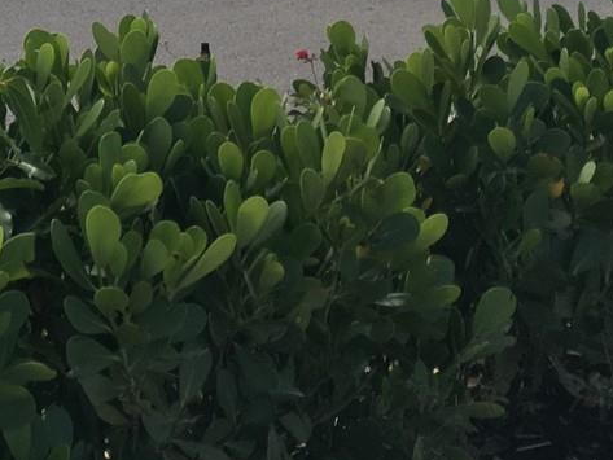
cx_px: -146
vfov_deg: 13.8
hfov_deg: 18.8
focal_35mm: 98
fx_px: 1736
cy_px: -310
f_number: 2.2
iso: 25
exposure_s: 1/2024
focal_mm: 4.15
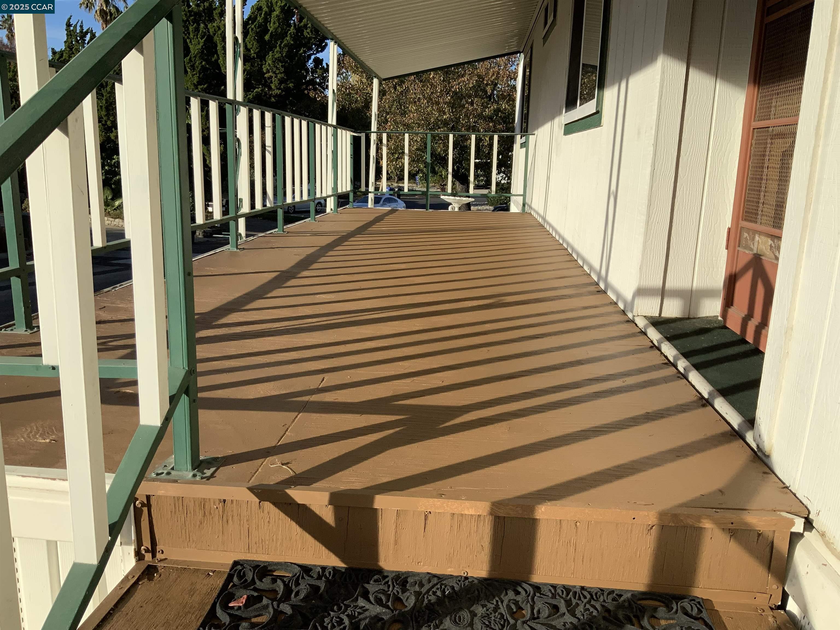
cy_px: 315
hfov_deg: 61.7
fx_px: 704
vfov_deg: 48.2
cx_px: 420
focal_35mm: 29
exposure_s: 1/1912
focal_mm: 3
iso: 16
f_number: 1.8
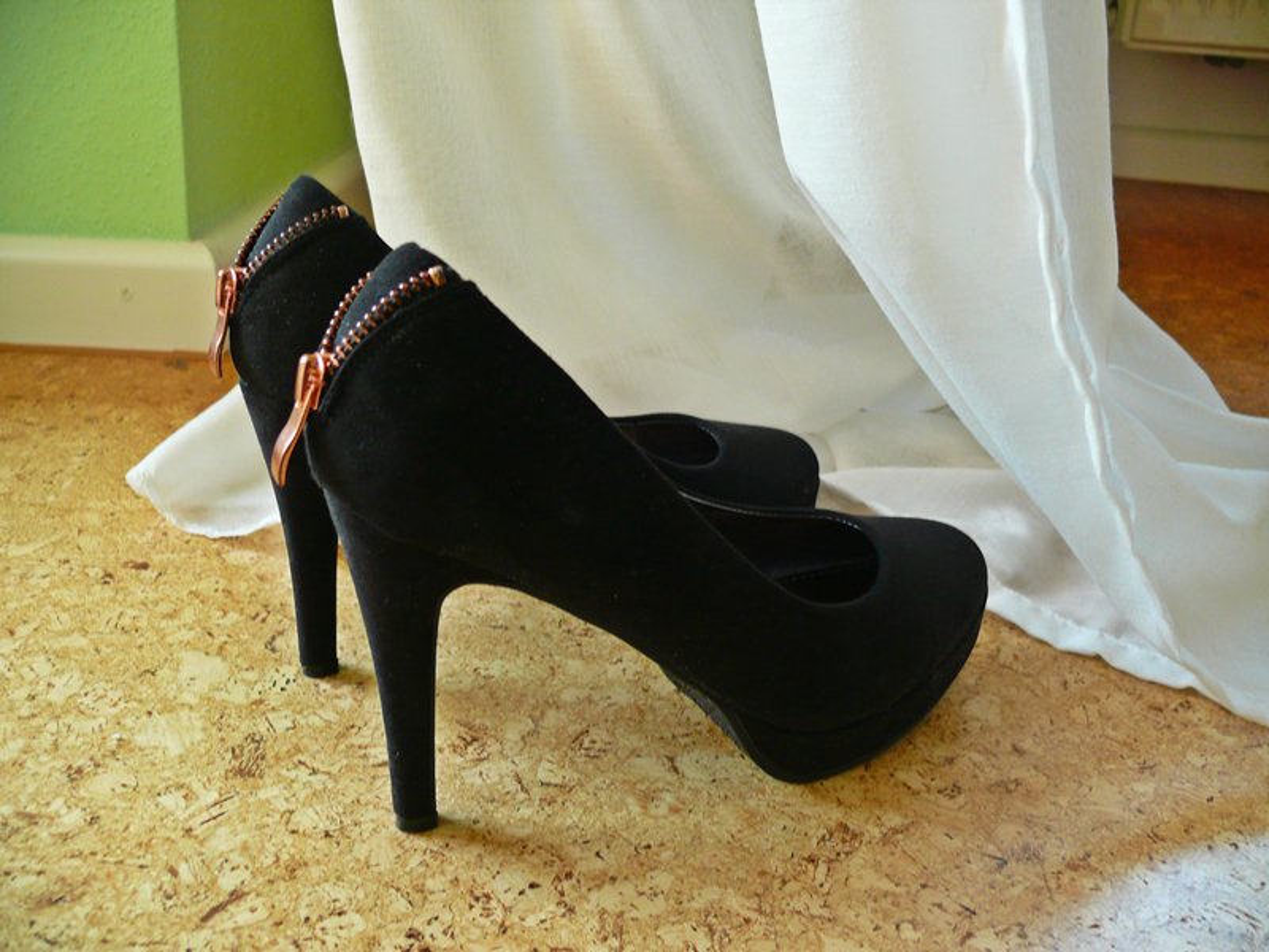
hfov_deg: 52.6
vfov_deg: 40.7
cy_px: 476
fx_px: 1283
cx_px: 634
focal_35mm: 35
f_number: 2.8
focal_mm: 7.4
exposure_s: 1/20
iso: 200
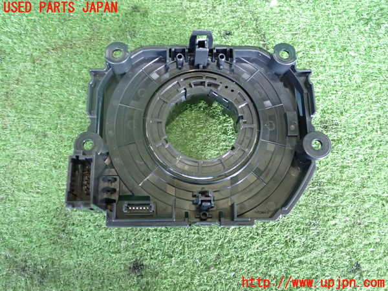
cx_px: 194
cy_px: 146
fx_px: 359
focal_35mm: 32
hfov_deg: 56.8
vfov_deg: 44.2
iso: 640
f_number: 2.4
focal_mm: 5.79
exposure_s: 1/30
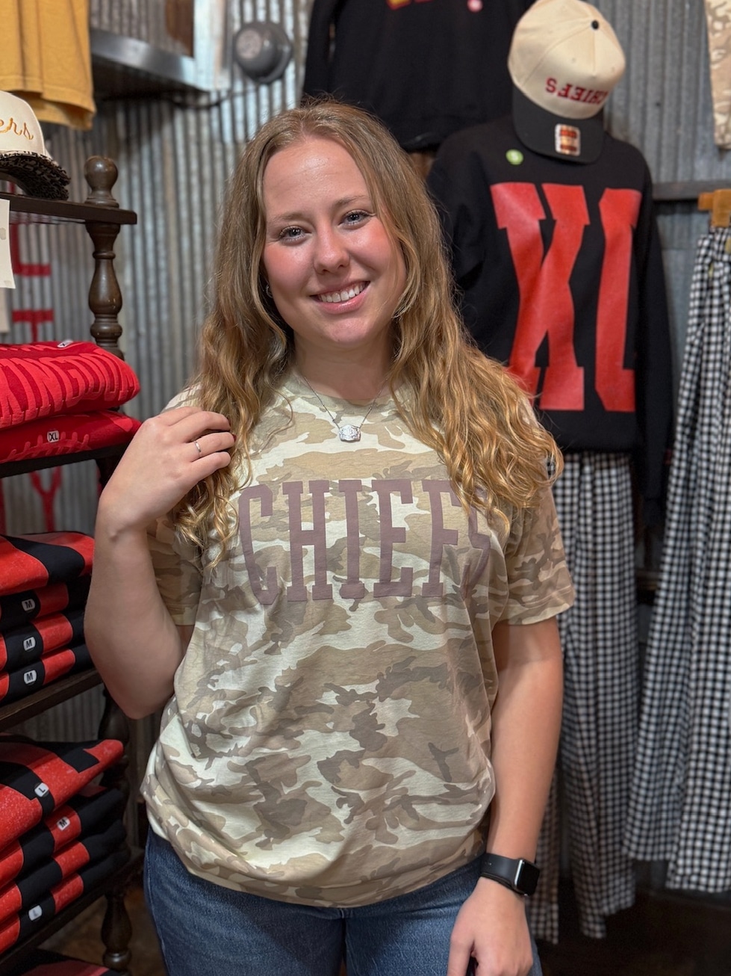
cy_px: 488
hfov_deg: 56.8
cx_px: 366
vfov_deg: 71.6
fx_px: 676
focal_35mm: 24
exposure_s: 1/60
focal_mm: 6.76
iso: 200
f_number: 1.78
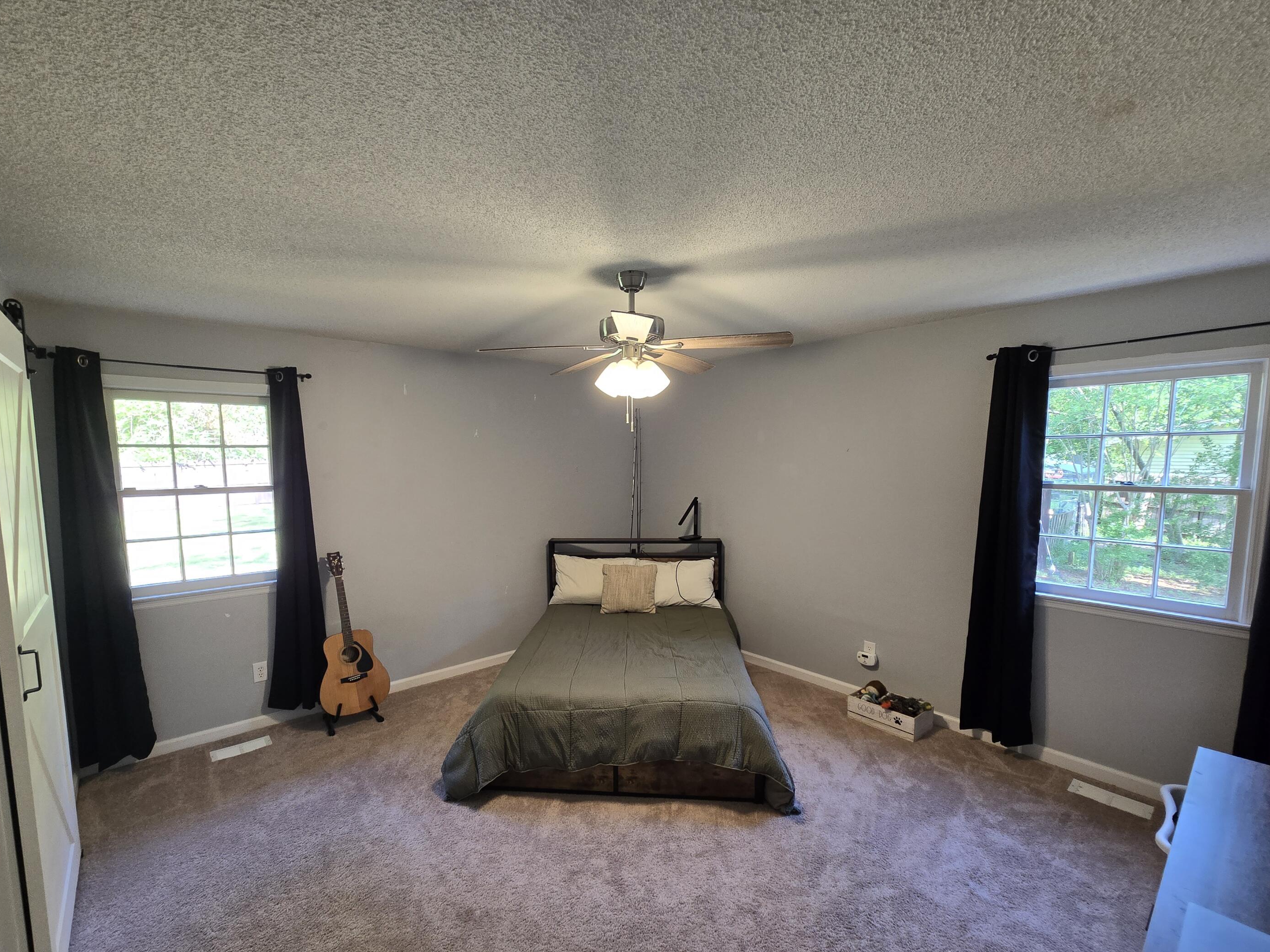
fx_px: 514
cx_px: 597
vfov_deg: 85.6
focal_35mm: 14
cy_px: 504
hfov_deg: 101.9
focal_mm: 2.2
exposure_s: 1/60
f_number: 2.2
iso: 160
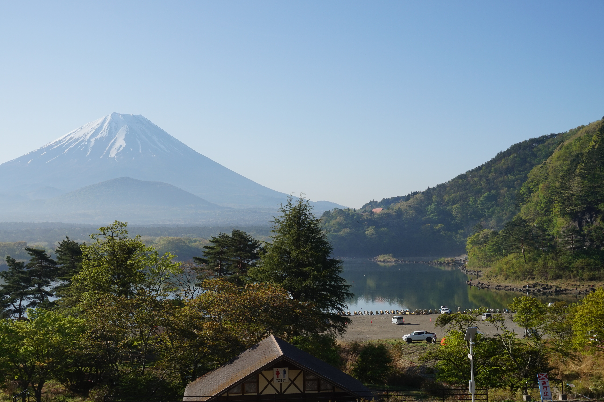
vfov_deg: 28.9
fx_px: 780
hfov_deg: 42.3
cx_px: 302
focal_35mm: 46
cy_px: 201
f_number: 14
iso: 100
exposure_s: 1/100
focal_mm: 31
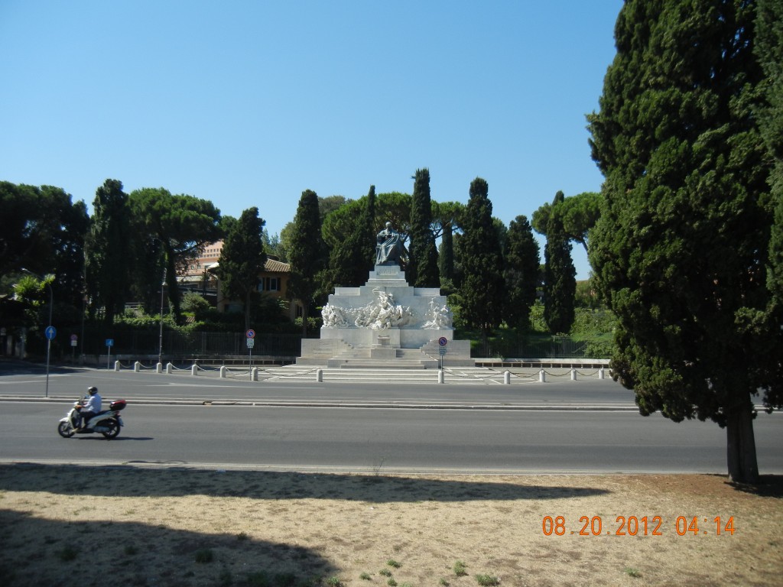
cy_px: 294
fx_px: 679
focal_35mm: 30
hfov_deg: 60.0
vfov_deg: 46.8
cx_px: 392
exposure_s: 1/350
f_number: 7
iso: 160
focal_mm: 5.4
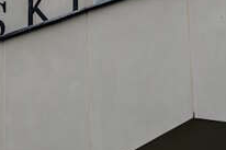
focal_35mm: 224
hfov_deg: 8.6
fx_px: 1405
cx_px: -258
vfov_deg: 6.1
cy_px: 7
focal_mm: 48
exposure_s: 1/60
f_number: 4.5
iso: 100
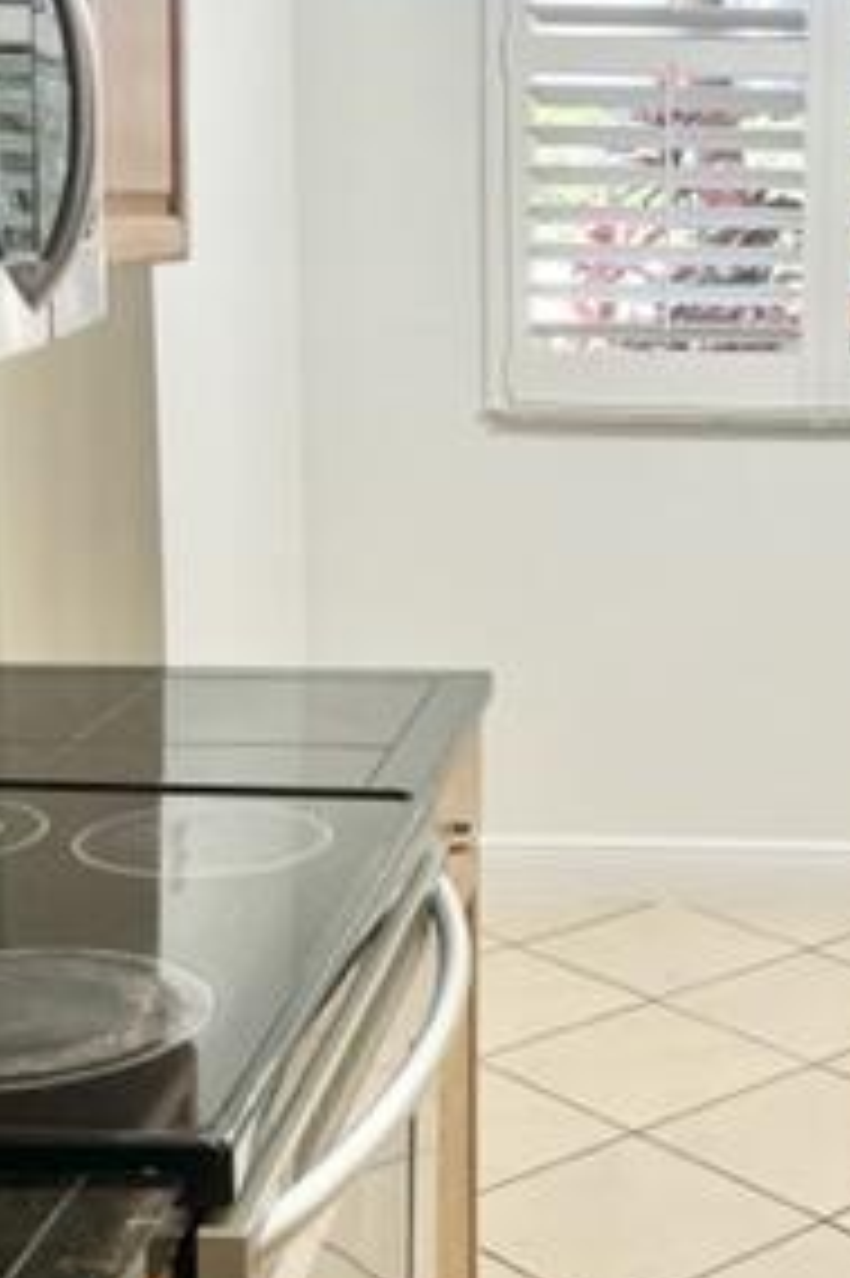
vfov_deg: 32.9
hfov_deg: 21.7
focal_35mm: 61
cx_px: 774
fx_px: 2163
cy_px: 554
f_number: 1.6
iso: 125
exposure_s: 1/120
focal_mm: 5.1
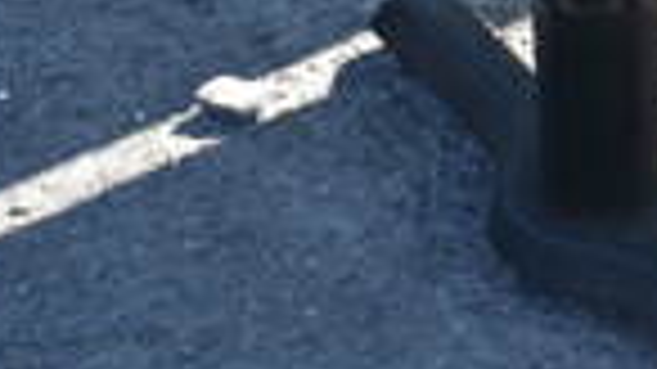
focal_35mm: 145
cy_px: -207
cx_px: 945
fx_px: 2525
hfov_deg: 14.0
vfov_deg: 8.2
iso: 100
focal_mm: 22
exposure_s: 1/125
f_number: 5.6
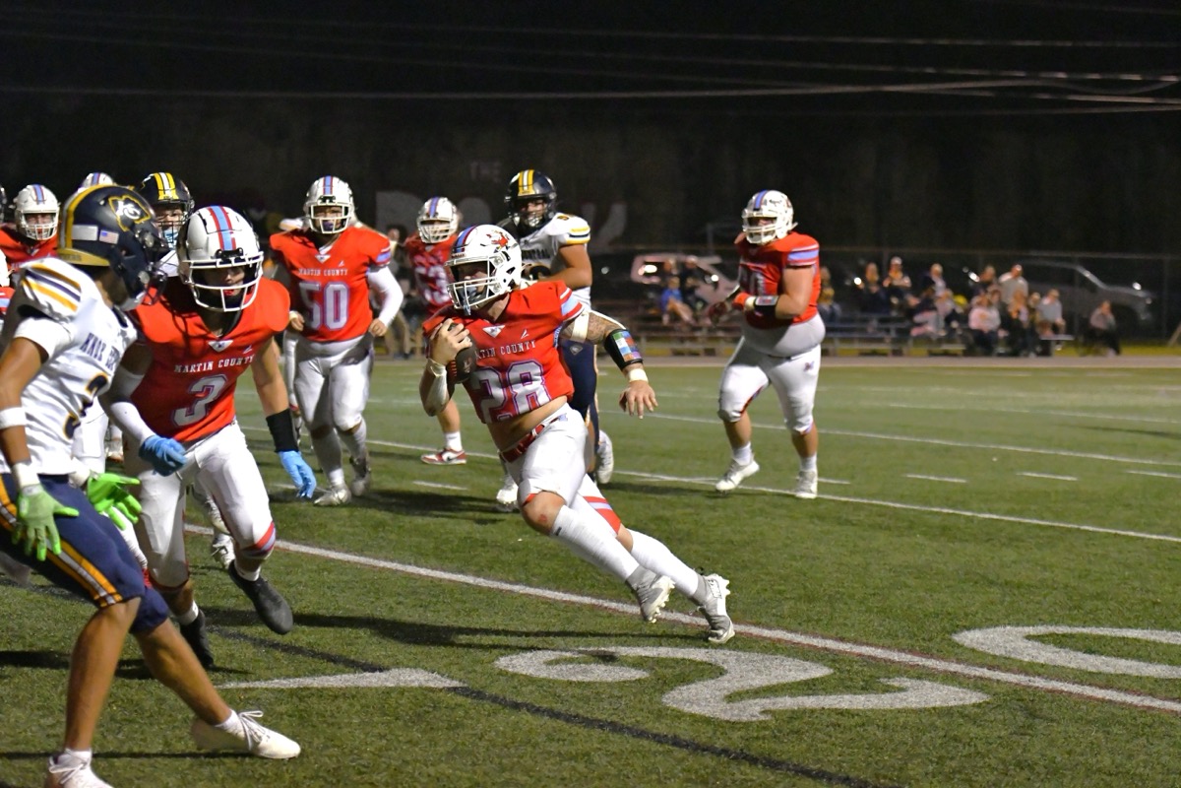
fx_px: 3444
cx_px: 590
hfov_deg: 19.5
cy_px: 394
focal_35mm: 105
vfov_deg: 13.0
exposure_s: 1/1250
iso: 6400
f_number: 2.8
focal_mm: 70
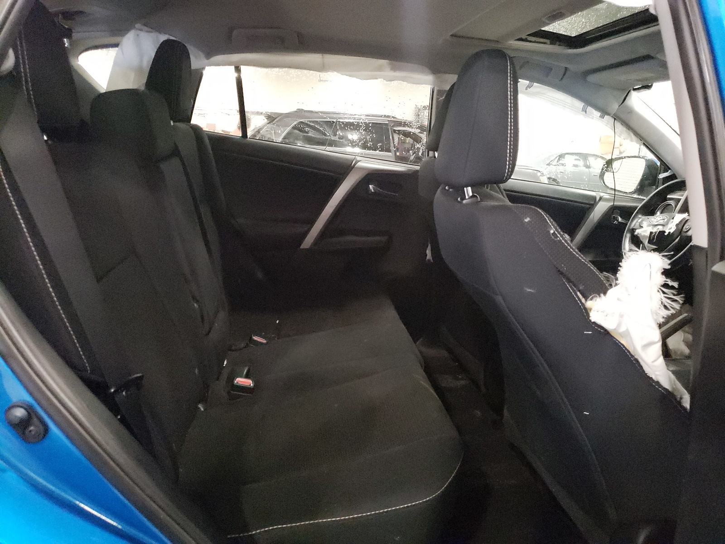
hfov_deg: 67.3
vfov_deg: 53.1
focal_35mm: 26
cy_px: 272
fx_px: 545
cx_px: 362
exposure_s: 1/24
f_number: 1.5
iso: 1302
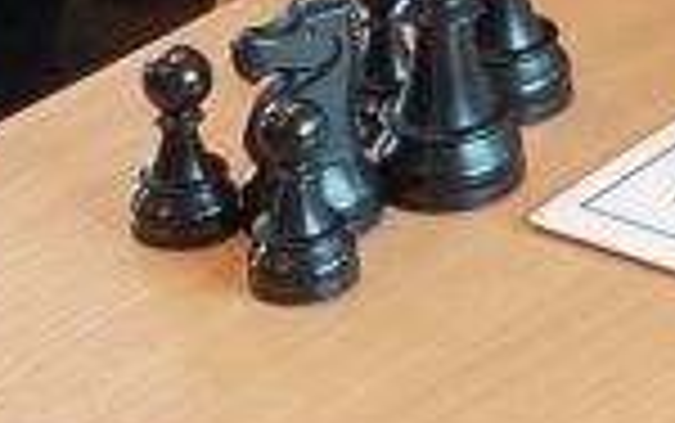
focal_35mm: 289
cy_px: -468
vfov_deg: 4.5
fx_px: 5320
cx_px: 1444
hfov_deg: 7.0
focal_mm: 4.75
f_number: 1.8
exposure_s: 1/60
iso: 412
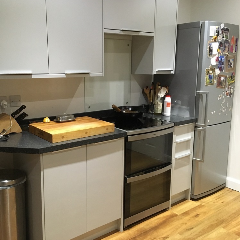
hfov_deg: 47.1
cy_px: 120
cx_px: 103
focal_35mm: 35
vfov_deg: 47.2
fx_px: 275
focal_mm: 4.15
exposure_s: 1/17
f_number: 2.2
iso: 250
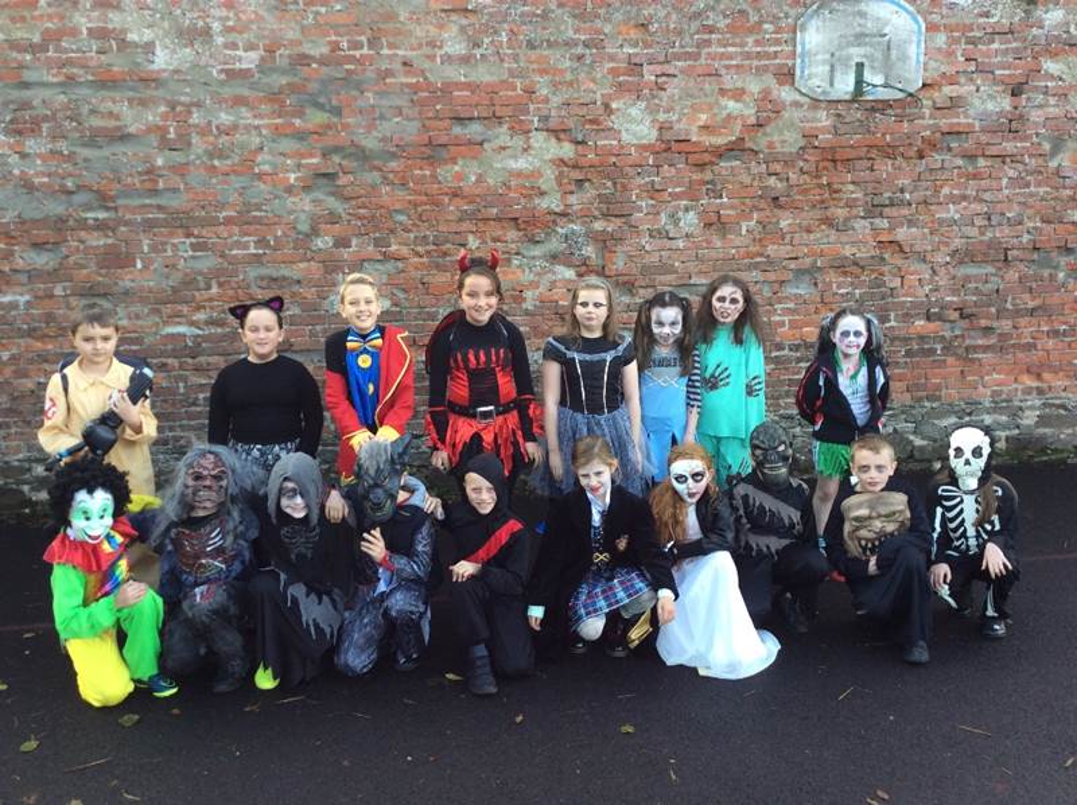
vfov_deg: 44.1
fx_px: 994
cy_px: 402
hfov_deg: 56.9
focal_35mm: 32
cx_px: 538
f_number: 2.4
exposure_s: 1/145
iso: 32
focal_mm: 3.3
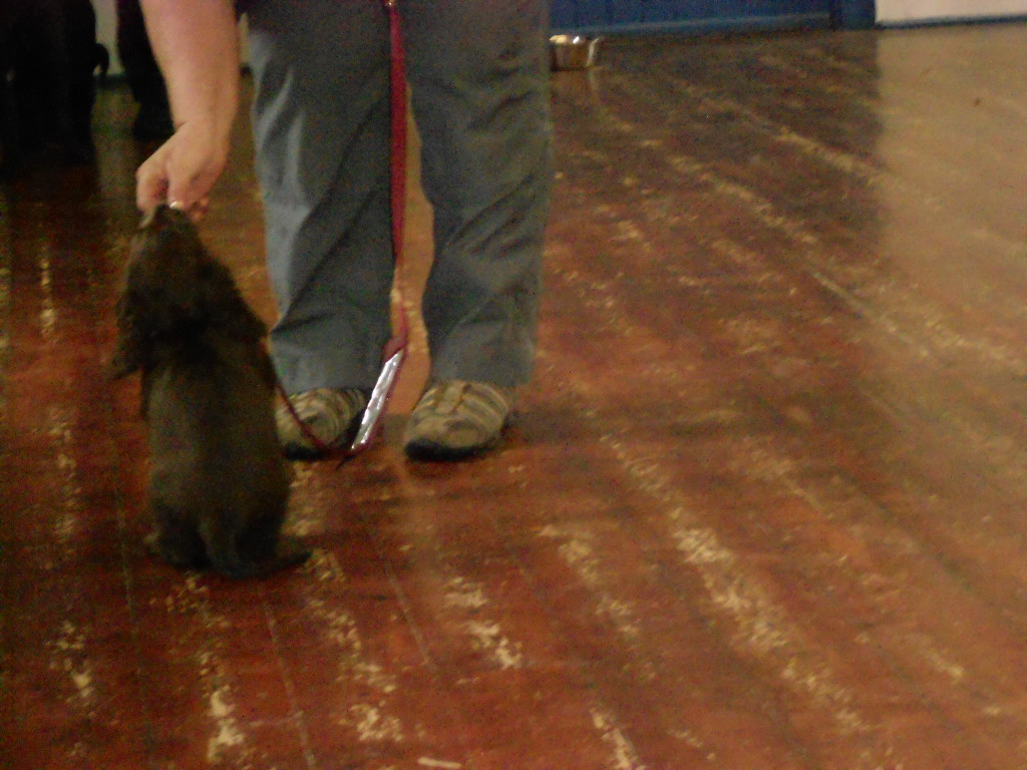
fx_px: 3857
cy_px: 385
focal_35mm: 130
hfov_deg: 15.2
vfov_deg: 11.4
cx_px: 514
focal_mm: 23
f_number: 6.5
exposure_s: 1/60
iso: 1600
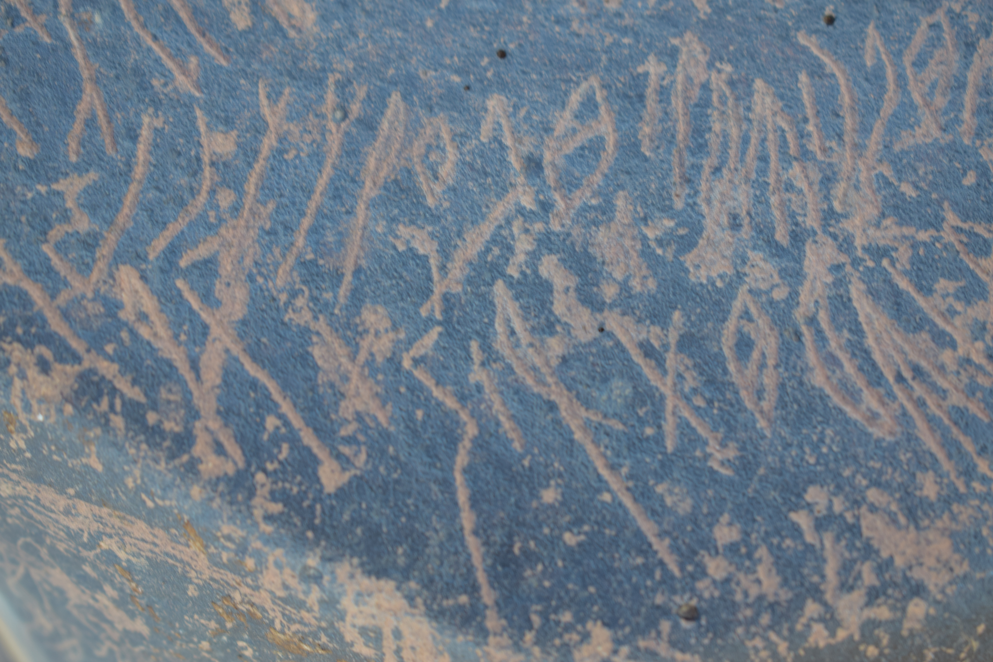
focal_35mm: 82
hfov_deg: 24.6
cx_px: 496
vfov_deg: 16.6
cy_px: 331
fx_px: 2275
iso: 200
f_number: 5.6
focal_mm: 55
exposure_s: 1/80
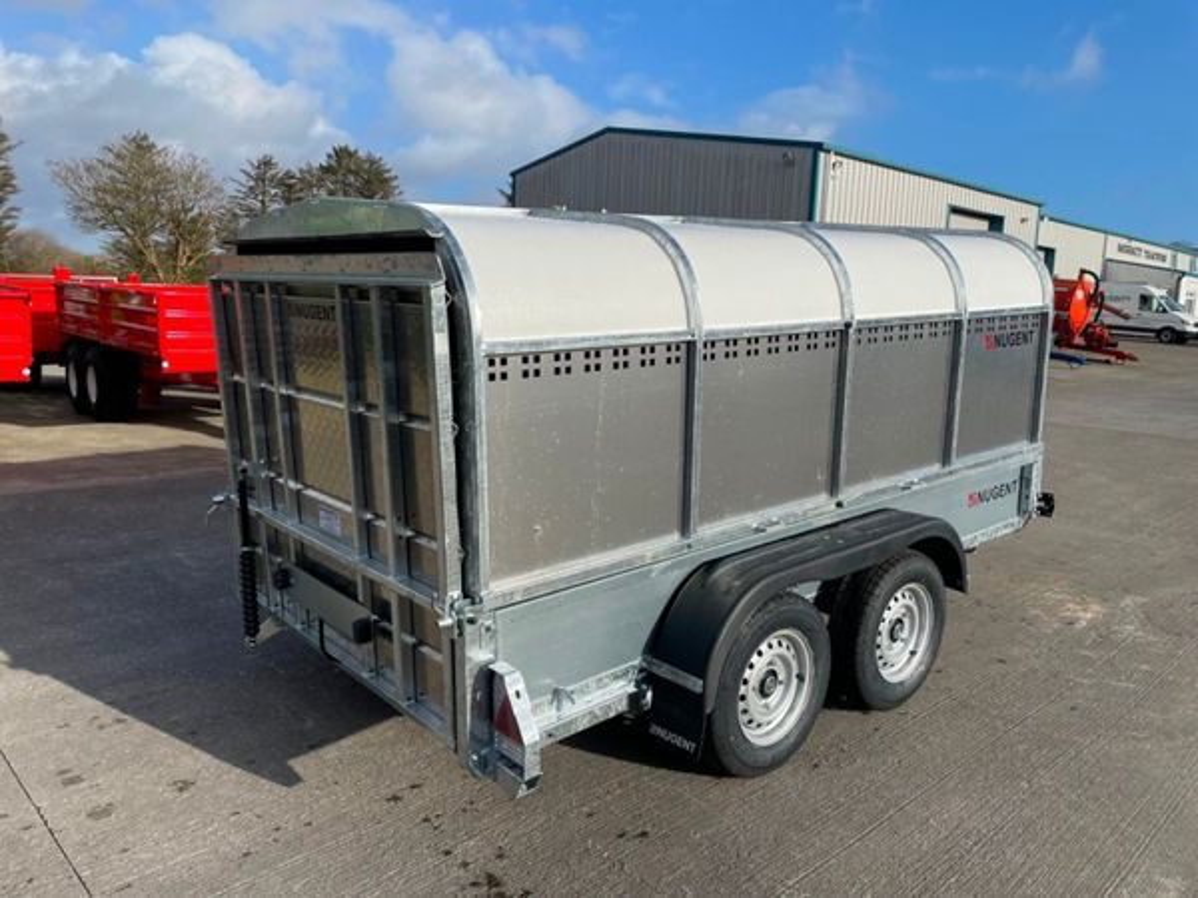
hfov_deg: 67.3
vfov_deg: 53.1
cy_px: 449
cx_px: 599
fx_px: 900
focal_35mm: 26
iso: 32
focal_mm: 4.2
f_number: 1.6
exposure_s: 1/3401
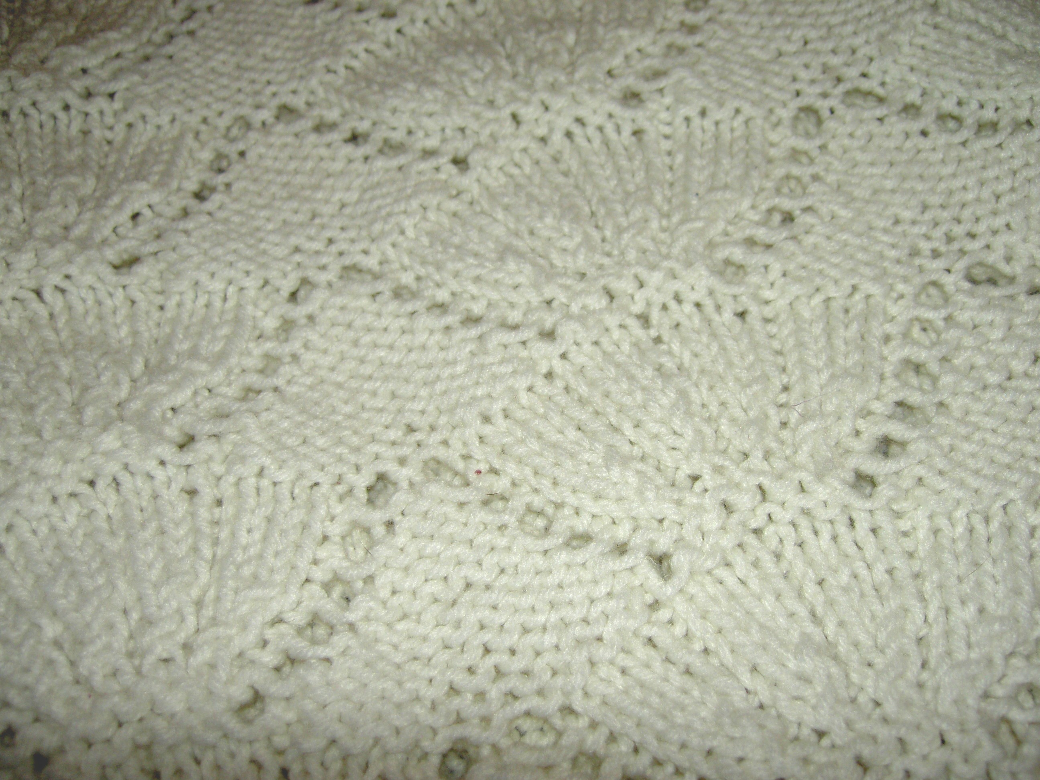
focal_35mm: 39
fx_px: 1172
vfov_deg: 36.8
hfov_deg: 47.9
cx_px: 520
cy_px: 390
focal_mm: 8
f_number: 2.8
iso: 100
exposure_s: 1/59.5
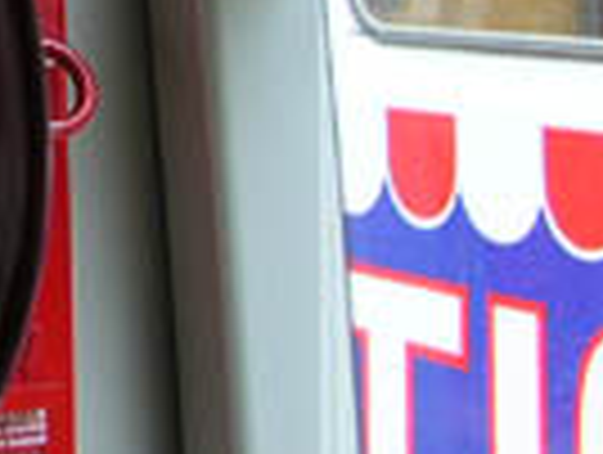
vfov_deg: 9.5
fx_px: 2653
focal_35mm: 152
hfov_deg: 12.0
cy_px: -209
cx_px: -459
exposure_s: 1/87.6
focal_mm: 5.6
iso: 100
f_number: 2.7
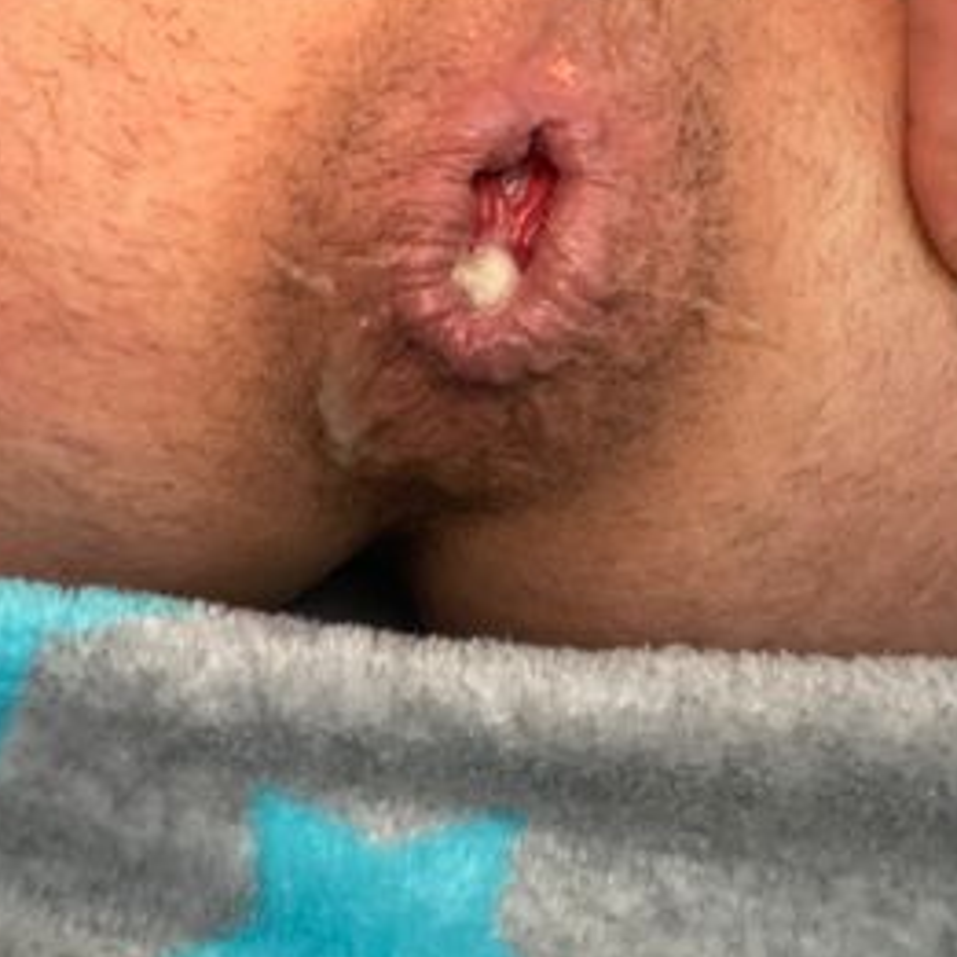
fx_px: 1220
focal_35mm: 39
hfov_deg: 42.8
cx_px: 469
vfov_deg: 42.1
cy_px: 297
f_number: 2.2
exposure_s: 1/30
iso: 500
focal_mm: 2.71
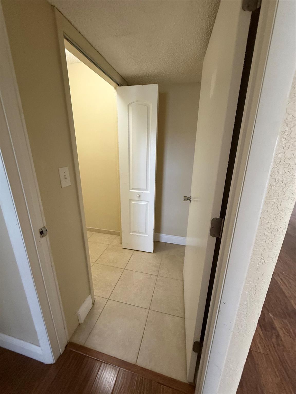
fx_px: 160
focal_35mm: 14
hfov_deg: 85.7
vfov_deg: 102.1
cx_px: 148
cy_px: 197
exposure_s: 1/60
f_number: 2.2
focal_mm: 2.22
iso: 400
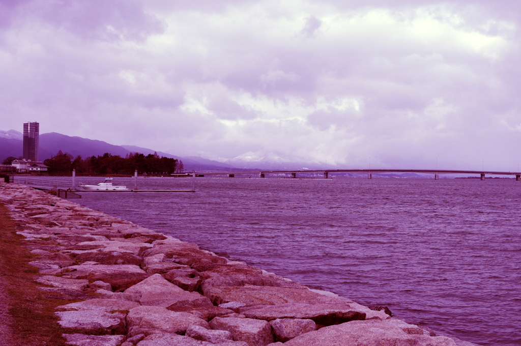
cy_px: 173
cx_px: 260
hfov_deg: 38.2
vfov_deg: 25.9
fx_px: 752
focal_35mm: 52
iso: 100
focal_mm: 35
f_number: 5.6
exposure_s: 1/640
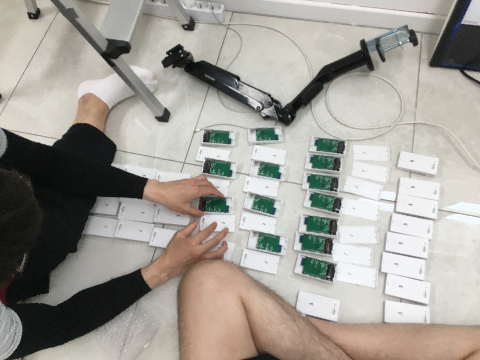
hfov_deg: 61.7
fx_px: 402
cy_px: 180
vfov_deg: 48.2
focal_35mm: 29
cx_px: 240
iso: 25
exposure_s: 1/40
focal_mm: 4.15
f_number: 2.2
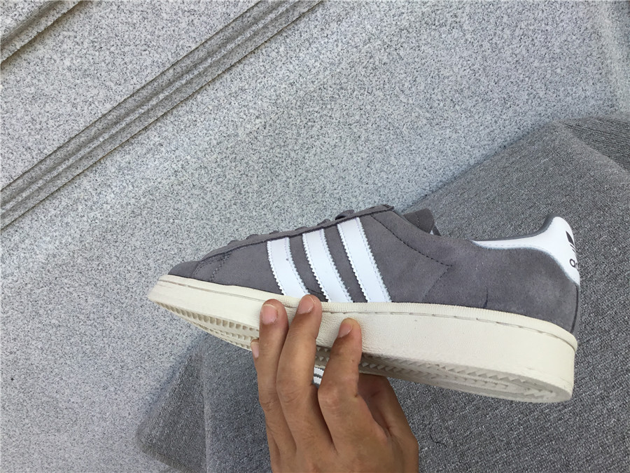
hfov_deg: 58.4
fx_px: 564
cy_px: 236
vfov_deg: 45.4
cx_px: 315
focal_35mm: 31
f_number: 2.4
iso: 25
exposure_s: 1/323
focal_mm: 3.3
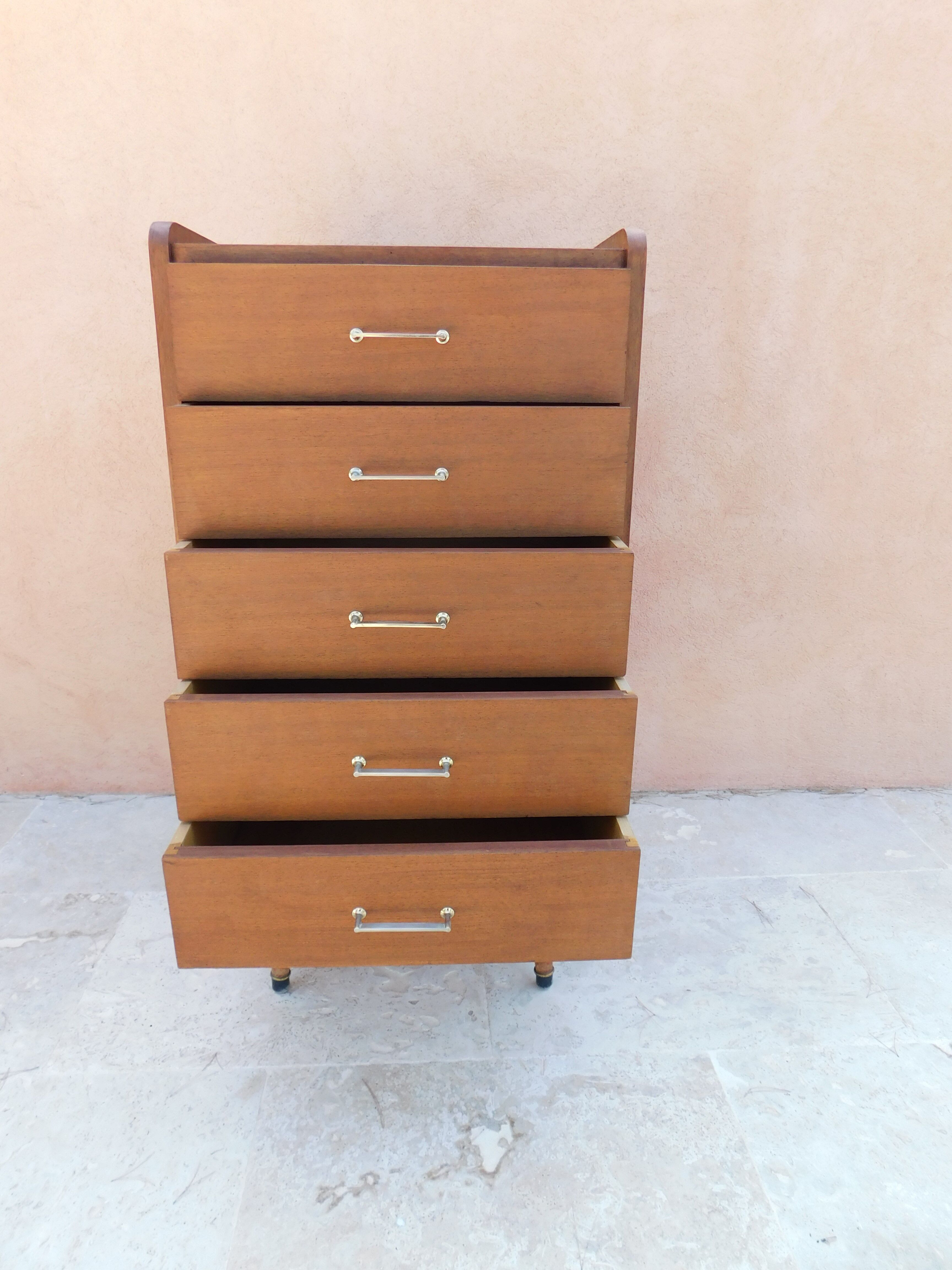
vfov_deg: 73.9
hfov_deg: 58.9
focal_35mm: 23
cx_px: 476
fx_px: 844
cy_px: 635
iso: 125
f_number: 3
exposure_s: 1/160
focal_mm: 4
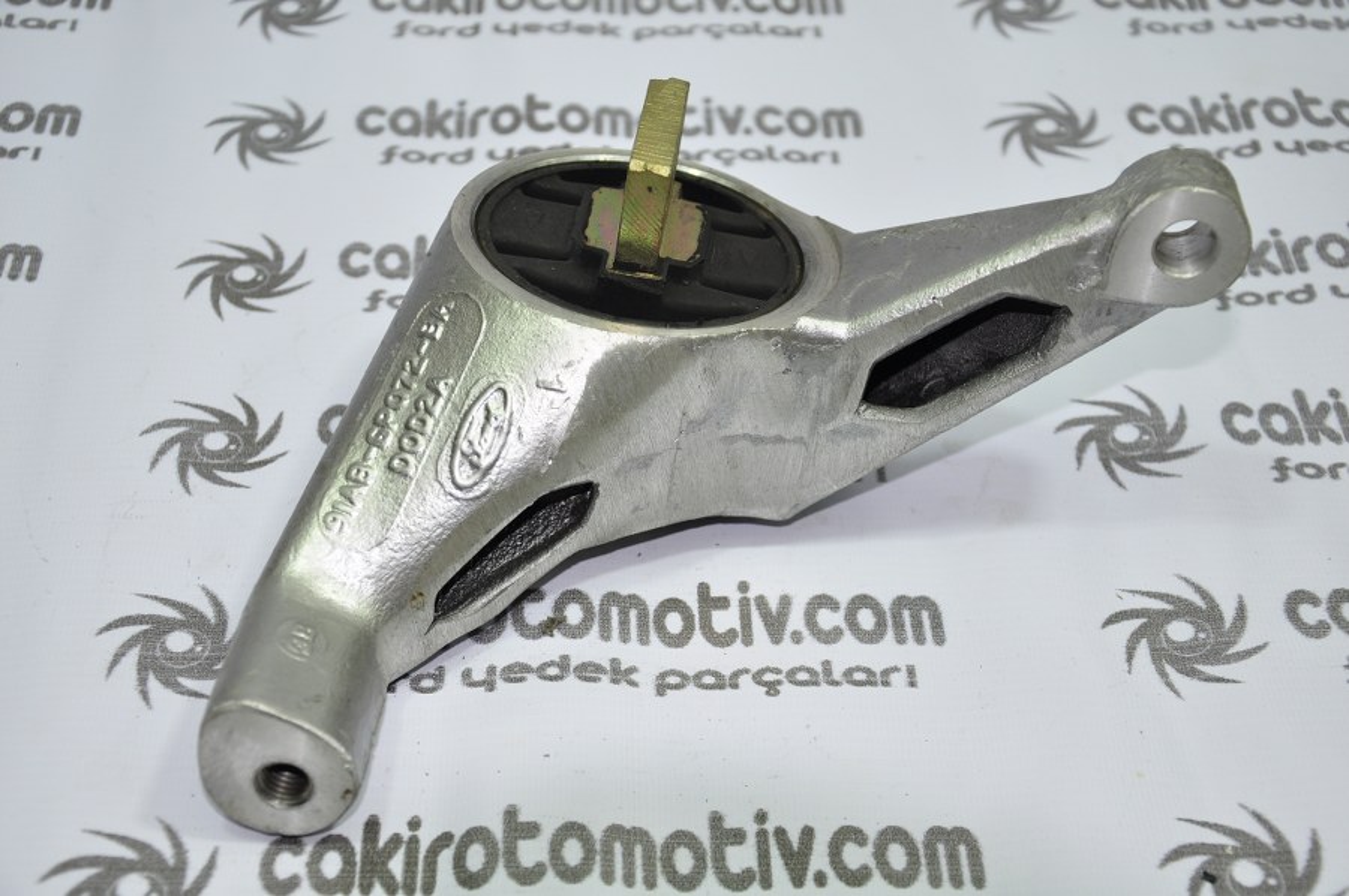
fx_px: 2246
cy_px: 448
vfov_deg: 22.6
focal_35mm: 60
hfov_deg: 33.4
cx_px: 674
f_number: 5
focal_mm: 40
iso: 200
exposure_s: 1/40
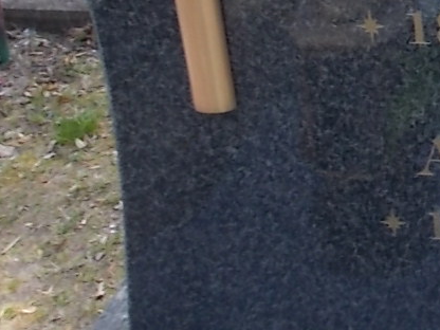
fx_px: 1271
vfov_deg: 14.1
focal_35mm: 100
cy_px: -110
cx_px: 573
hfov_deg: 18.3
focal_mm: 4.6
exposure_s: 1/160
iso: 80
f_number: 3.2
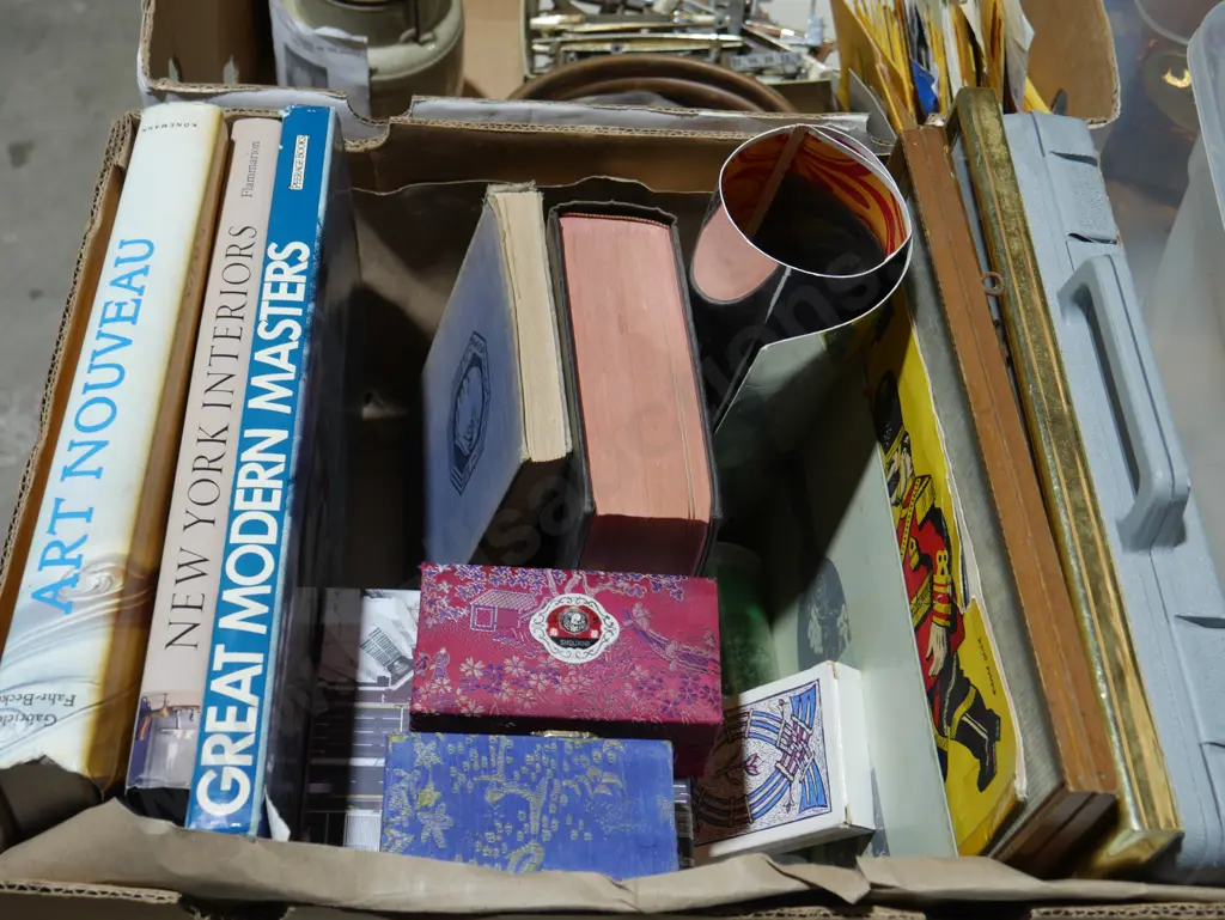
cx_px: 612
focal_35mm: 44
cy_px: 460
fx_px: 1558
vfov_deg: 32.9
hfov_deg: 42.9
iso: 250
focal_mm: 22
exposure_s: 1/60
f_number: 4.7
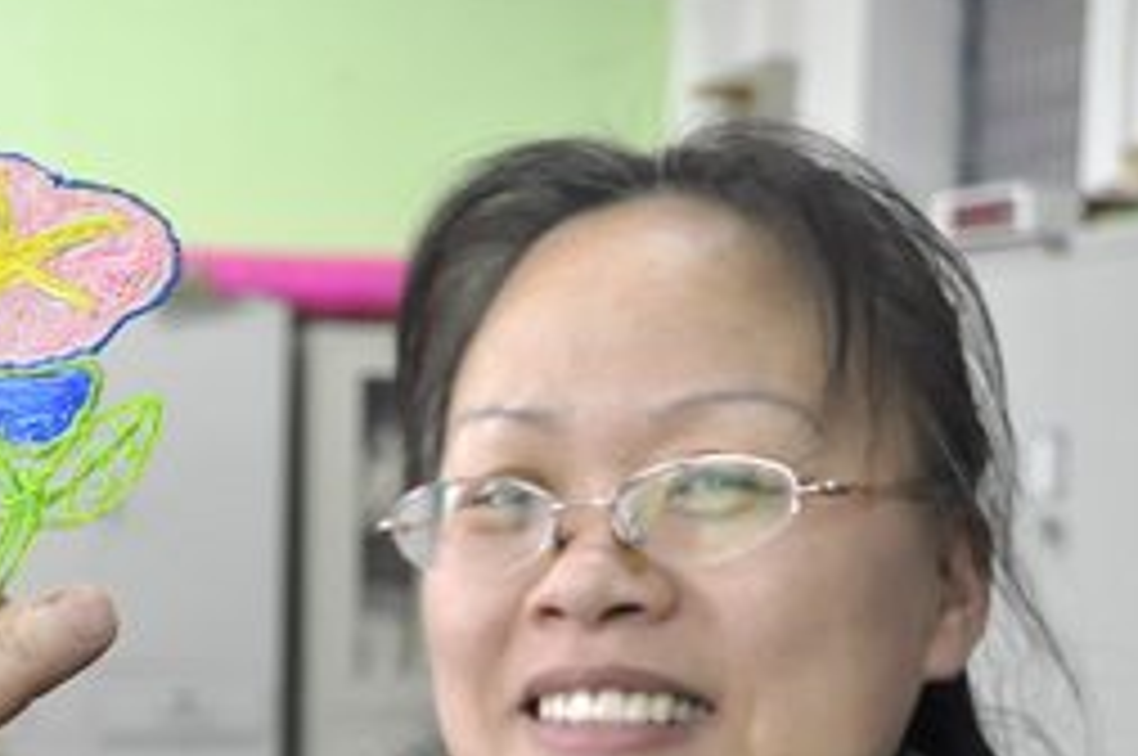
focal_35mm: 74
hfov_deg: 27.1
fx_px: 2336
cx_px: 342
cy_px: 749
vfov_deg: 17.9
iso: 800
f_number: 4
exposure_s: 1/30
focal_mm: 24
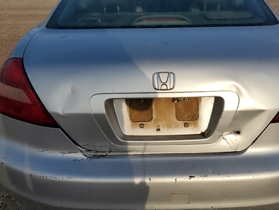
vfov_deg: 38.6
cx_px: 161
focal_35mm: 37
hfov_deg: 50.0
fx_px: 298
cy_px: 97
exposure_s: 1/5000
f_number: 1.5
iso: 50
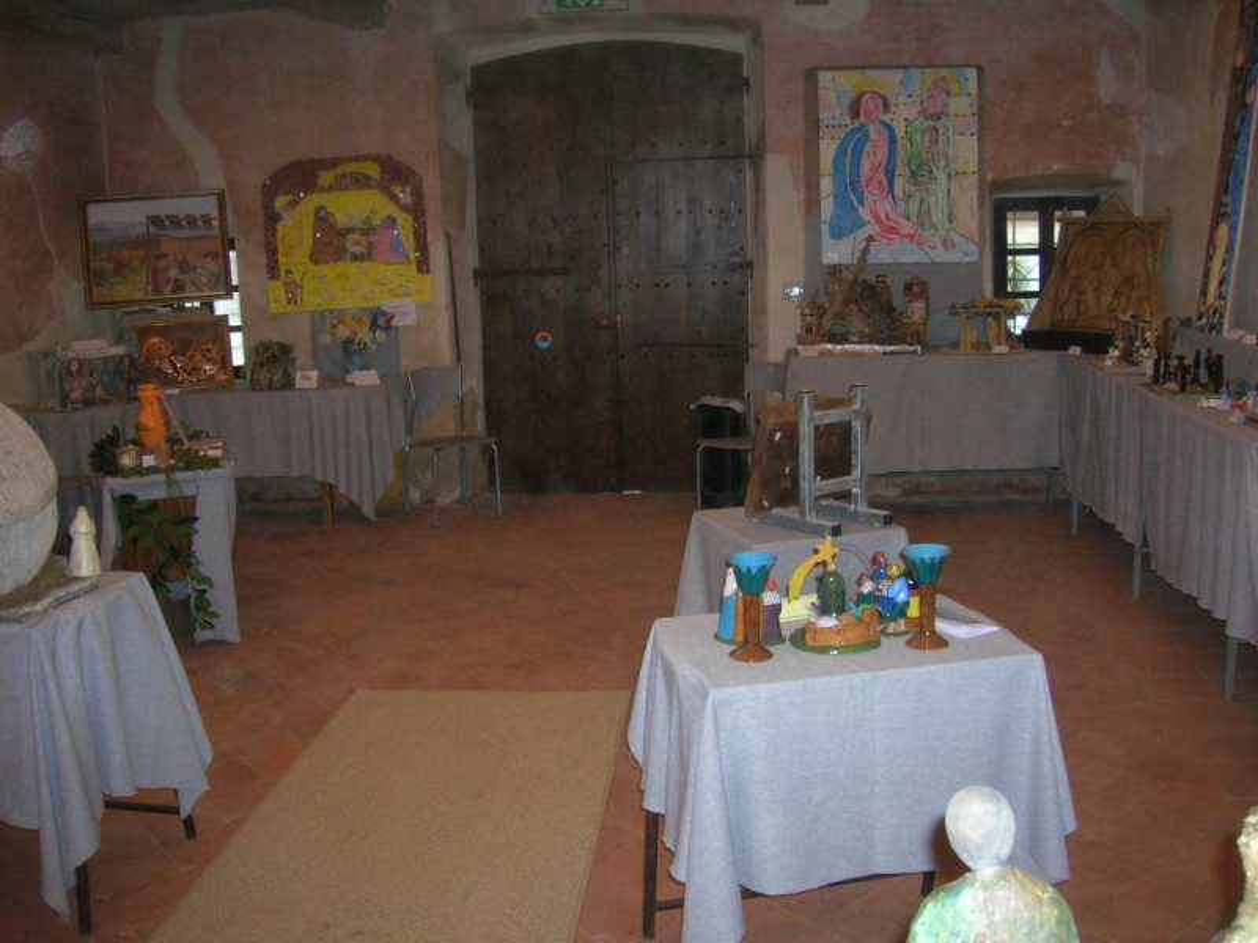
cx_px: 629
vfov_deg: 41.8
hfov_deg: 54.0
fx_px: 1236
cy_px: 472
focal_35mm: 34
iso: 168
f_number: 2.9
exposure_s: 1/60.1
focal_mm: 5.7
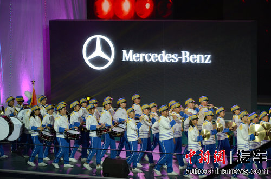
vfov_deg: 9.9
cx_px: 136
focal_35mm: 138
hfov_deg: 14.9
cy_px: 90
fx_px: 1037
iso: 800
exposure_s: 1/160
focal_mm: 92
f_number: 7.1
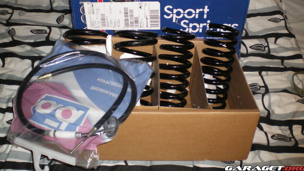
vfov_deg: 28.2
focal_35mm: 42
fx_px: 339
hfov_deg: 48.4
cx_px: 153
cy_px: 57
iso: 400
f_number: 3.1
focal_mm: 6.3
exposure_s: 1/50
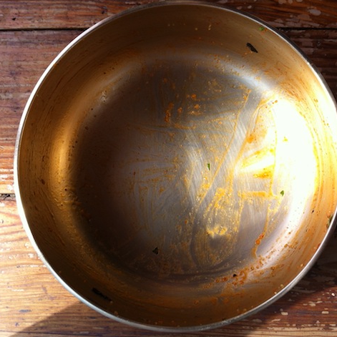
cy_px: 167
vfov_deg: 40.0
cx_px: 198
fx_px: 463
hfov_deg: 39.9
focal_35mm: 42
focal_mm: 3.85
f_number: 2.8
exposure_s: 1/287
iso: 80
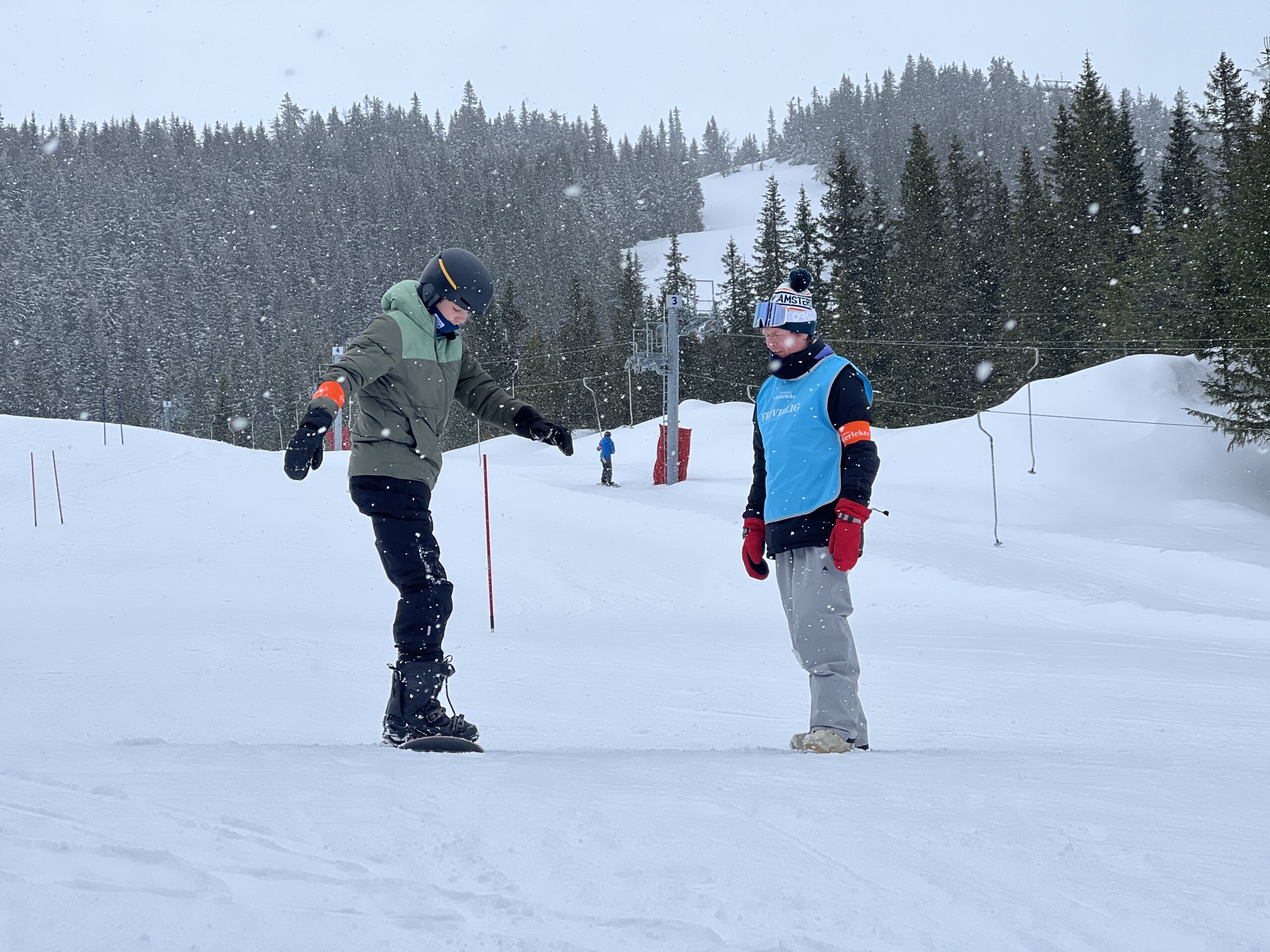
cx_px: 635
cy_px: 476
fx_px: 2825
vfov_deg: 19.1
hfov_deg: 25.3
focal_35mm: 77
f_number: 2.8
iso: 32
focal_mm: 9
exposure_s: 1/708
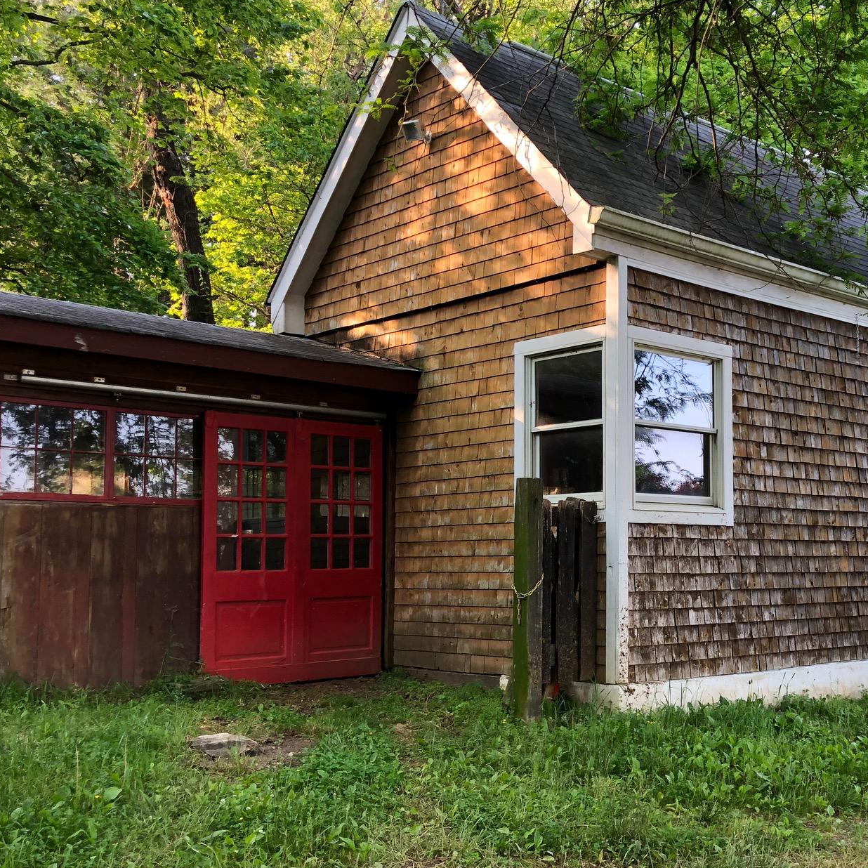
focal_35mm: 41
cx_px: 612
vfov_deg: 40.9
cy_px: 478
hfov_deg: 40.2
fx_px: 1163
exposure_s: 1/120
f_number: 1.8
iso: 64
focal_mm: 3.99
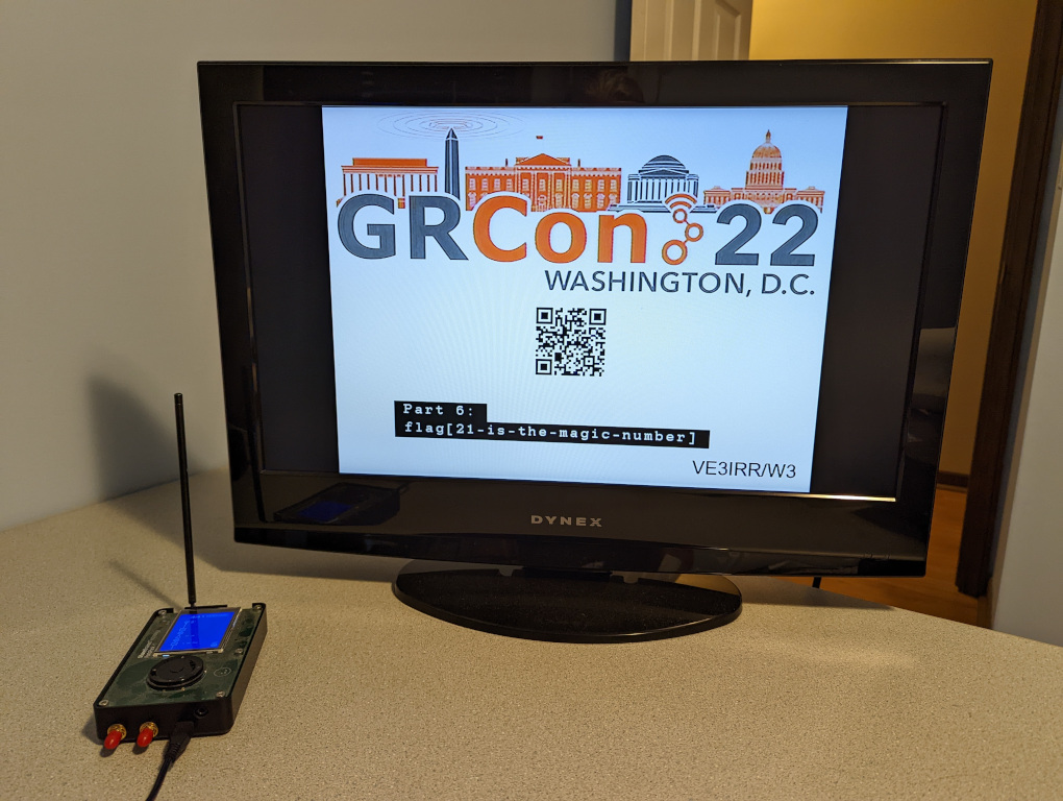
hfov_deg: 71.5
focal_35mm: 24
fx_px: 738
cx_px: 532
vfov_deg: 56.9
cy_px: 400
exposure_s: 1/120
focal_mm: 6.81
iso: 260
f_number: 1.85
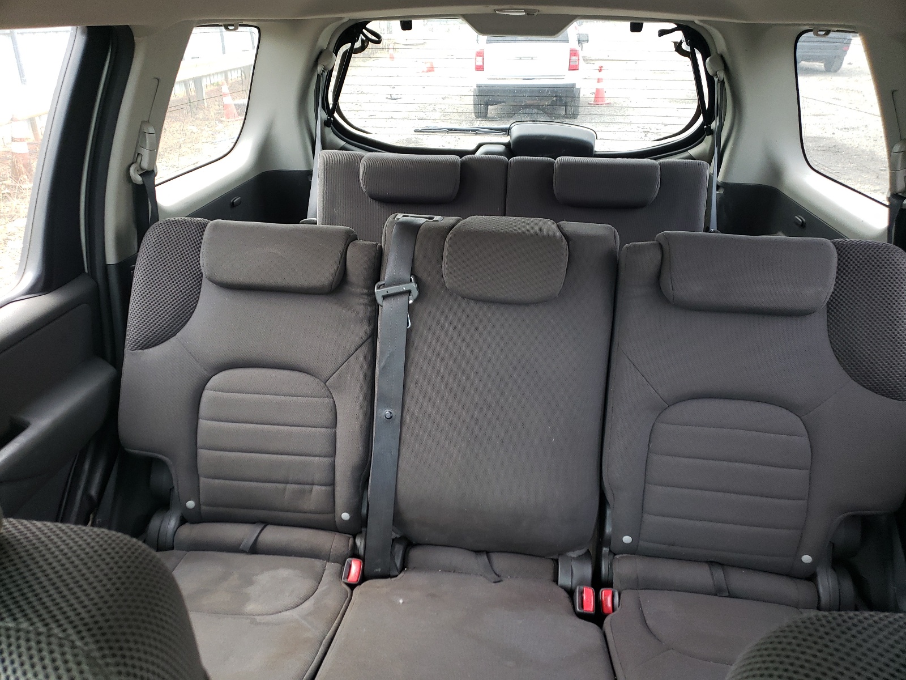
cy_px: 340
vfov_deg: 53.1
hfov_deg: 67.3
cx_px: 453
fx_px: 680
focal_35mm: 26
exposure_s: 1/60.2
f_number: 1.5
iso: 92
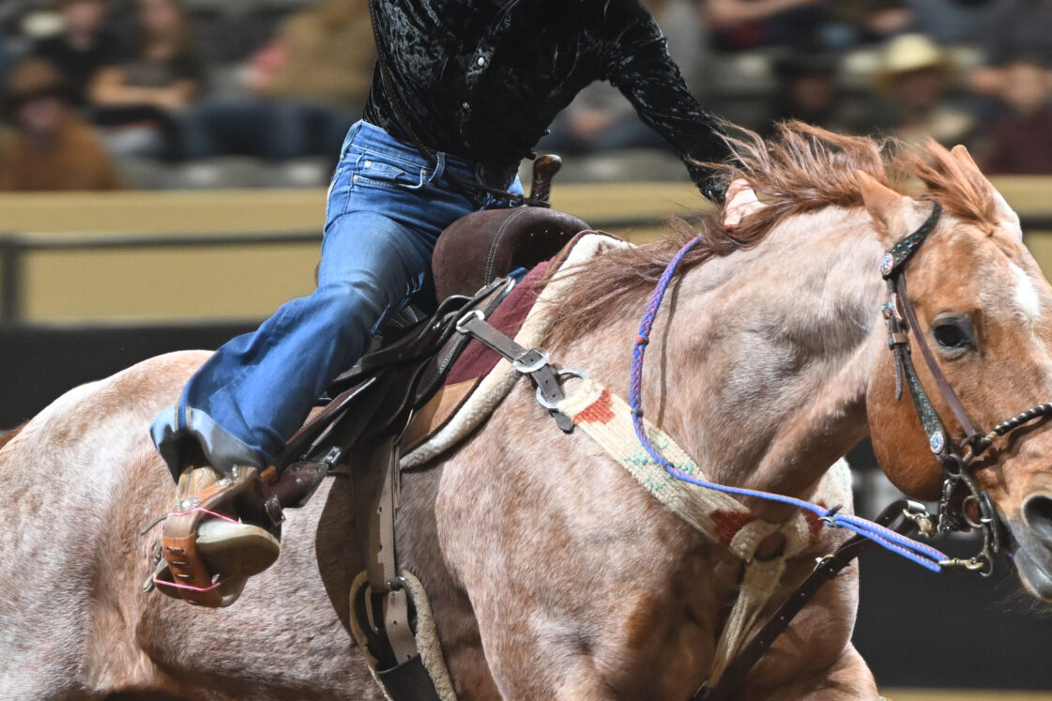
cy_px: 258
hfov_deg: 3.8
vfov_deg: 2.5
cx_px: 496
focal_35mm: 548
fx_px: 16010
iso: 1250
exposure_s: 1/200
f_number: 4.5
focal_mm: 200
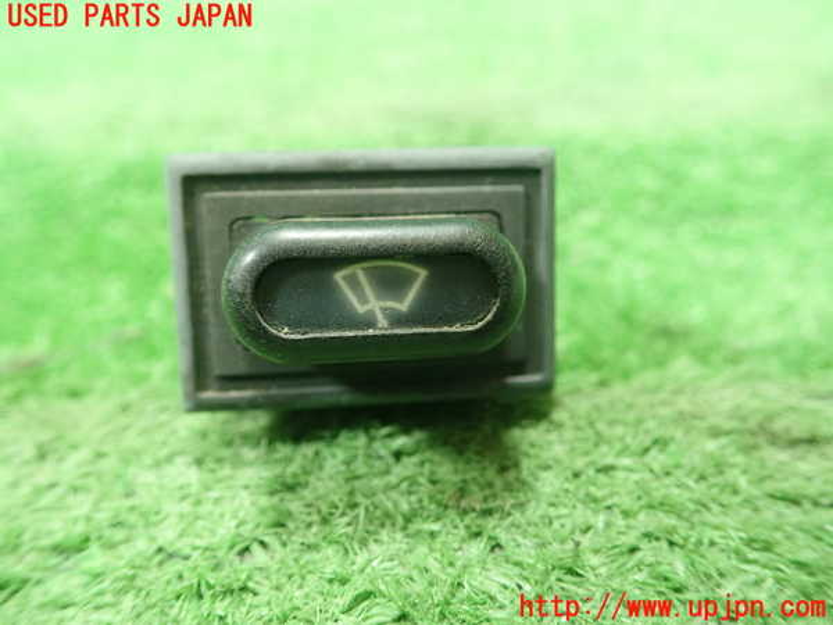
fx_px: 722
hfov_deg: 60.0
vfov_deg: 46.8
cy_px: 312
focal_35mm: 30
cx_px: 416
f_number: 2.3
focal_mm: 5.5
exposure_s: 1/100
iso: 800
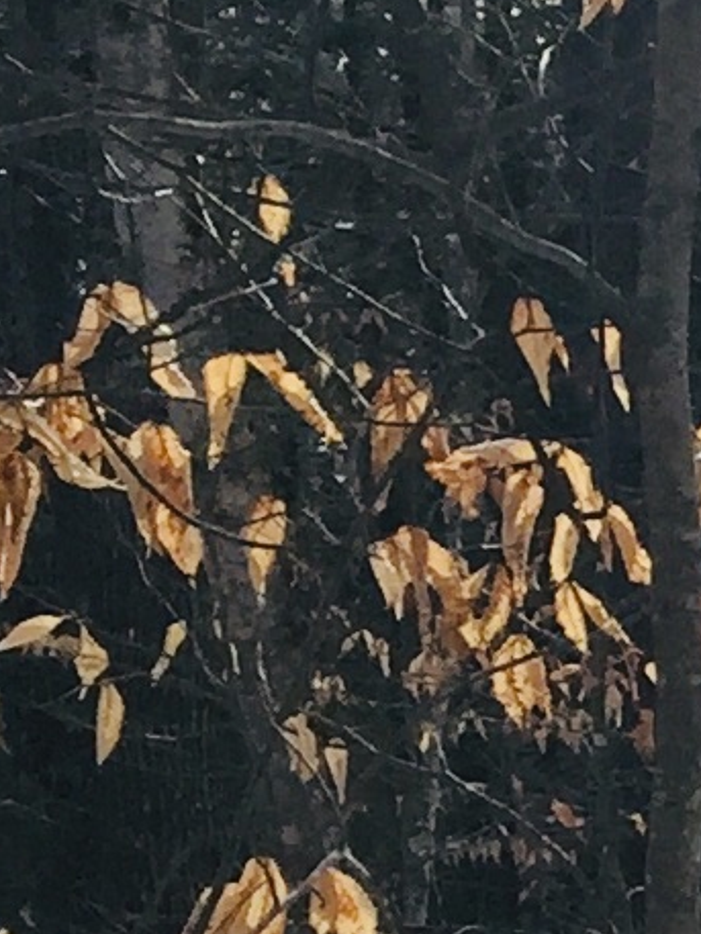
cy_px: 1817
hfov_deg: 6.3
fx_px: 5587
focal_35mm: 207
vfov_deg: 9.0
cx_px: 2397
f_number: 2.2
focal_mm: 4.15
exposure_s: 1/638
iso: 32
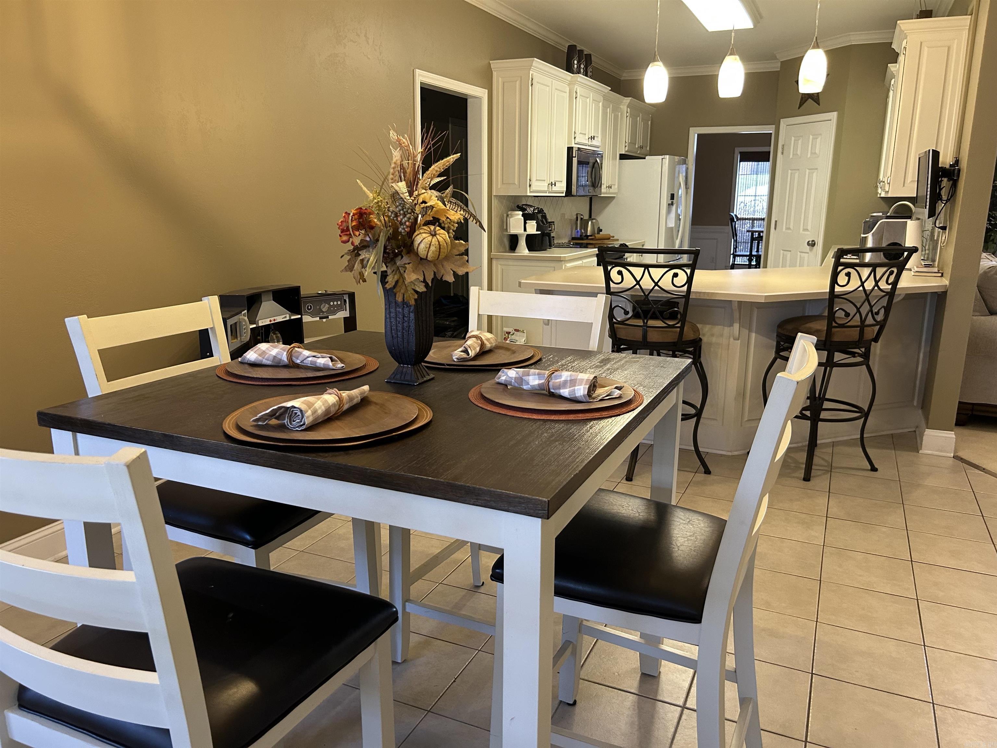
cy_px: 374
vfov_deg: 53.1
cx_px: 498
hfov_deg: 67.3
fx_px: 749
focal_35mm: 26
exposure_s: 1/60
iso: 250
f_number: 1.5
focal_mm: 5.7
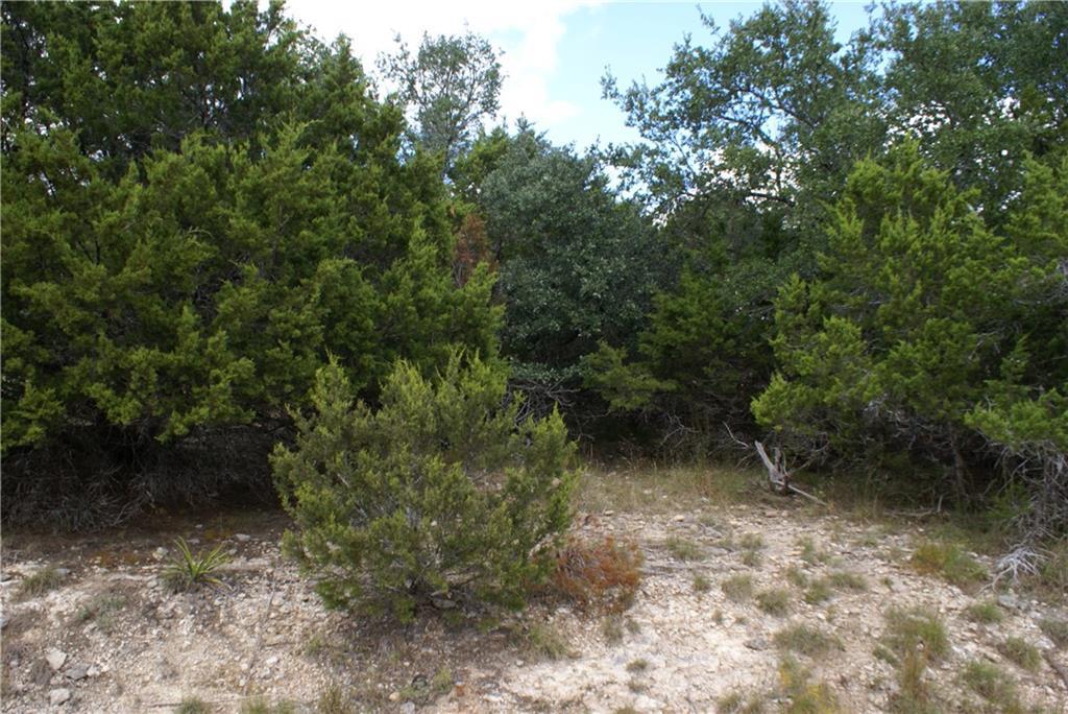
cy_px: 357
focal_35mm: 27
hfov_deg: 67.4
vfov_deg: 48.0
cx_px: 534
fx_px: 801
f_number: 8
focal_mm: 18
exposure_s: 1/60
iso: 100
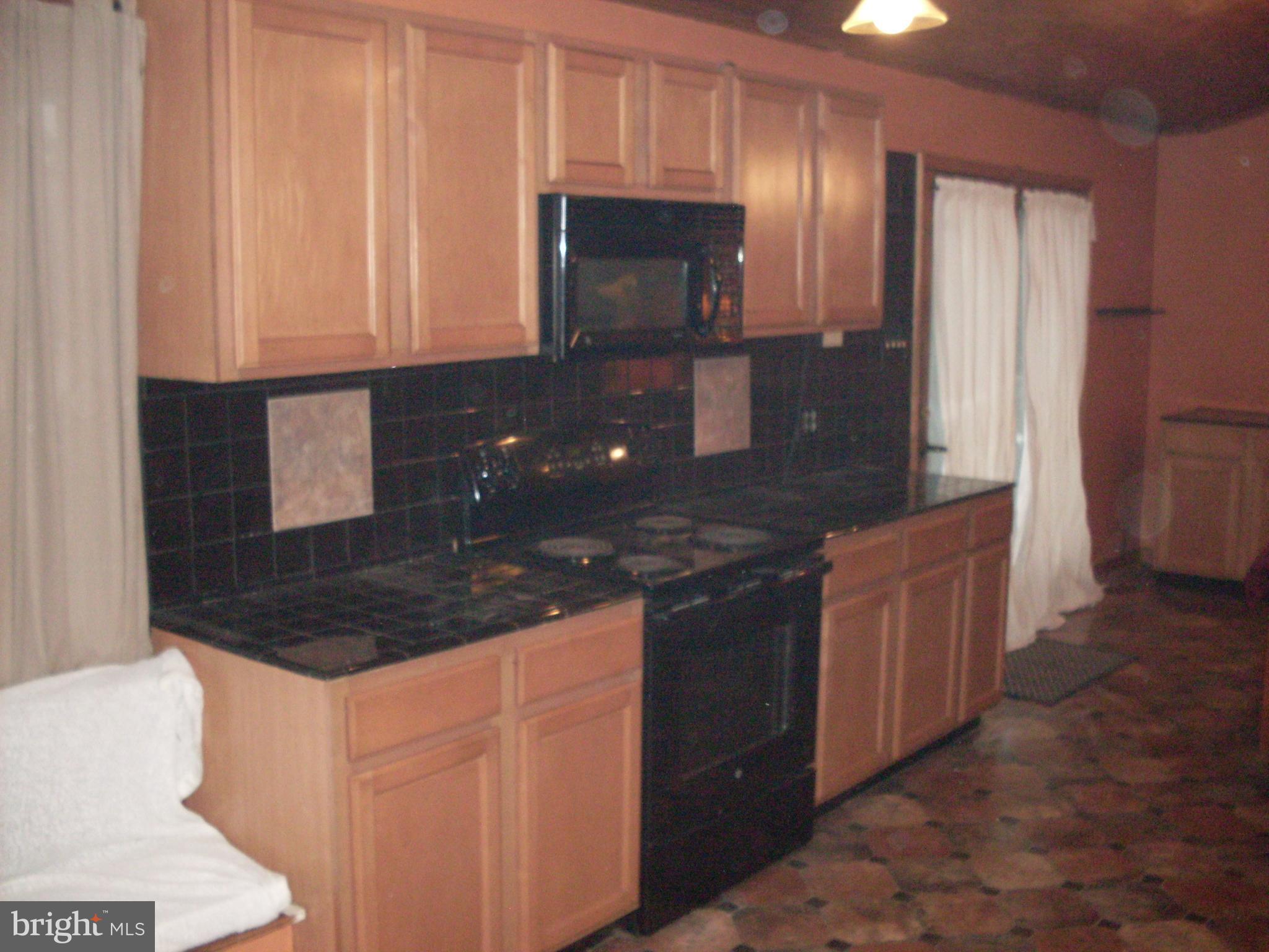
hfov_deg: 49.0
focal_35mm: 38
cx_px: 634
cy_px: 476
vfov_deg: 37.7
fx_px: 1393
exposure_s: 1/45
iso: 240
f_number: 2.8
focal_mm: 6.3
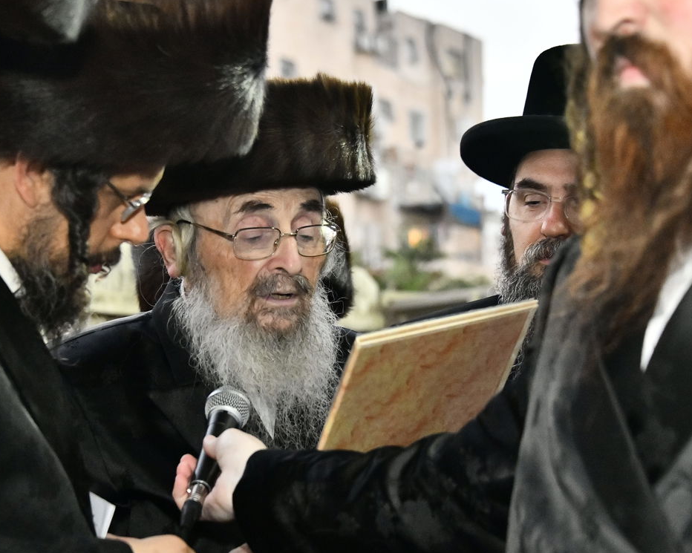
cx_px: 259
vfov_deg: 14.0
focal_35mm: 110
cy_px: 273
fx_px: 2252
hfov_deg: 17.4
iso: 5000
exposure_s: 1/100
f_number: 5.6
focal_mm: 78
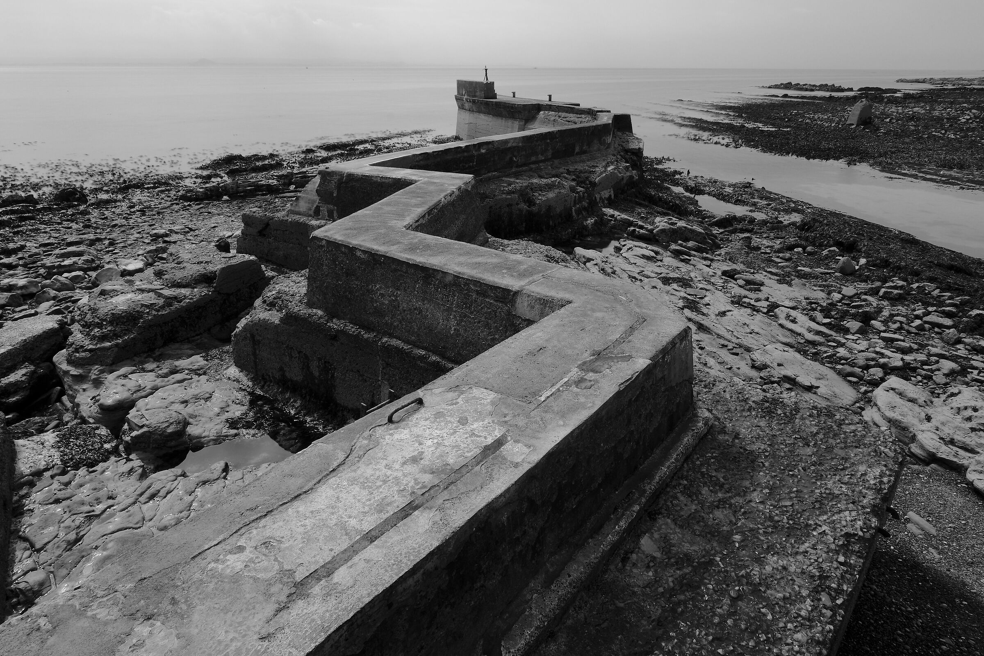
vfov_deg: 59.5
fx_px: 574
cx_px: 492
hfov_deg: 81.2
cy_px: 328
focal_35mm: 21
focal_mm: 14
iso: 200
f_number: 22
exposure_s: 13
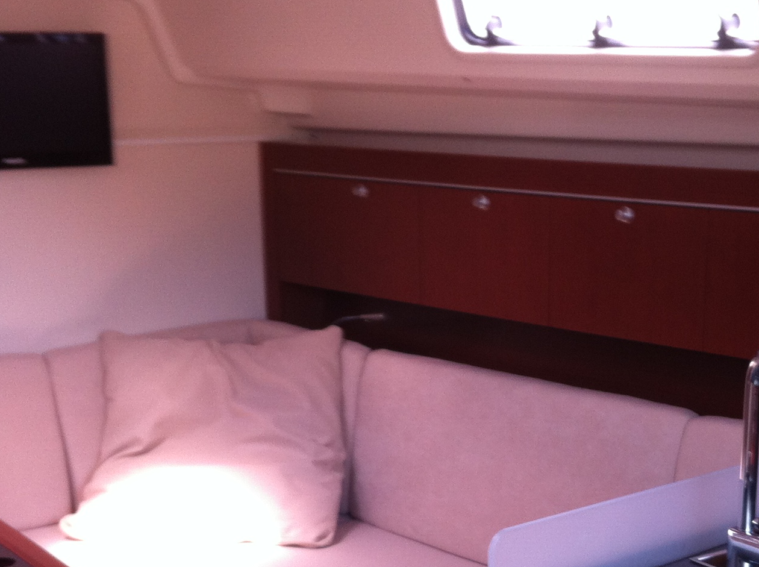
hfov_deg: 26.8
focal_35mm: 72
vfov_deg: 19.9
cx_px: 552
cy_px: 531
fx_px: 1576
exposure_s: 1/20
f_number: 2.8
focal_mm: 3.85
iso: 80
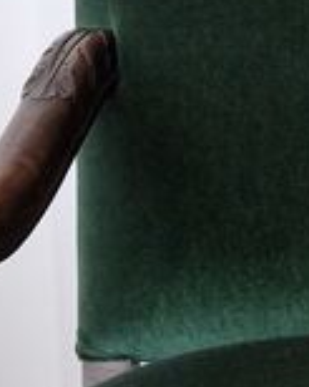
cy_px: 337
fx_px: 1671
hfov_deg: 10.1
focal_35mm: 146
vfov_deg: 13.1
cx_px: 523
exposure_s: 1/100
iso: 800
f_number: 1.8
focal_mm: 5.4
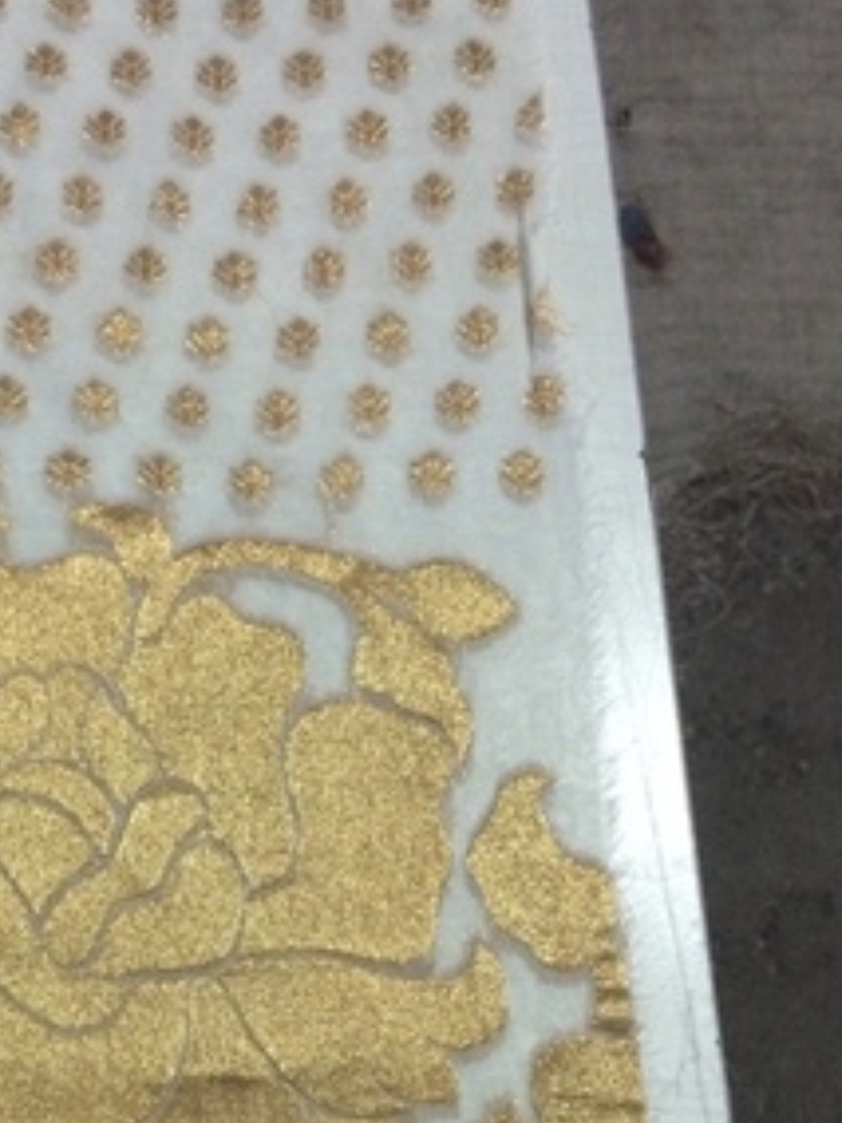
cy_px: 941
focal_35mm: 51
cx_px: 172
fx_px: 1654
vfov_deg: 35.9
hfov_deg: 28.0
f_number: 2.2
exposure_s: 1/30
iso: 200
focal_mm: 4.15
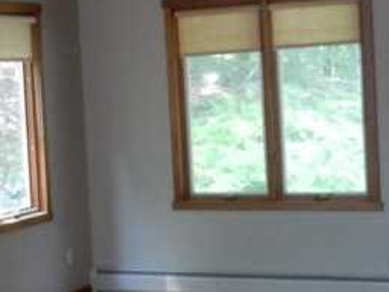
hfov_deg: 19.6
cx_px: 119
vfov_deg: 14.8
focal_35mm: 100
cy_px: 126
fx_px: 1124
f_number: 3.7
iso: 400
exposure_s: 1/30
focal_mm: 4.5
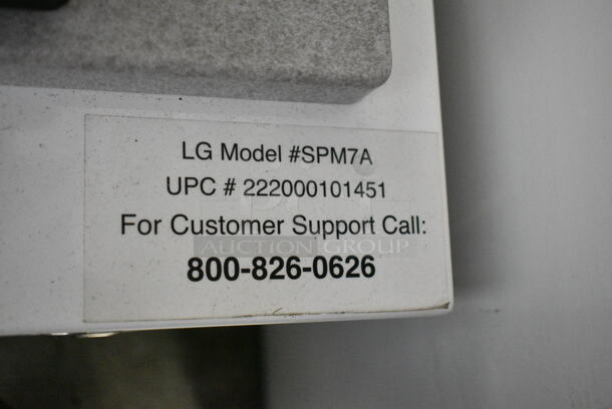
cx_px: 306
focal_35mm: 45
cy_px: 204
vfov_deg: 29.9
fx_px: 766
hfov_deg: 43.6
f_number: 5
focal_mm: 30
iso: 6400
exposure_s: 1/100
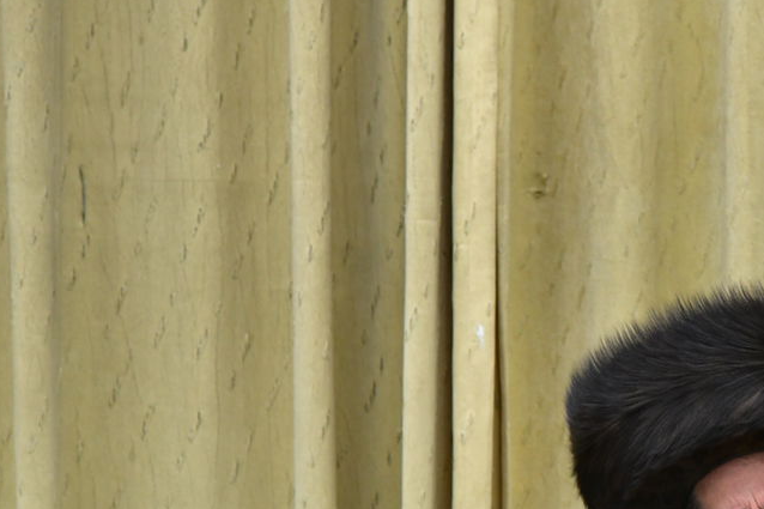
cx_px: 806
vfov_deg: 3.1
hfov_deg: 4.7
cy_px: 514
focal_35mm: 439
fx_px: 9314
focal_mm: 200
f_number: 5.6
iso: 2000
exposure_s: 1/100
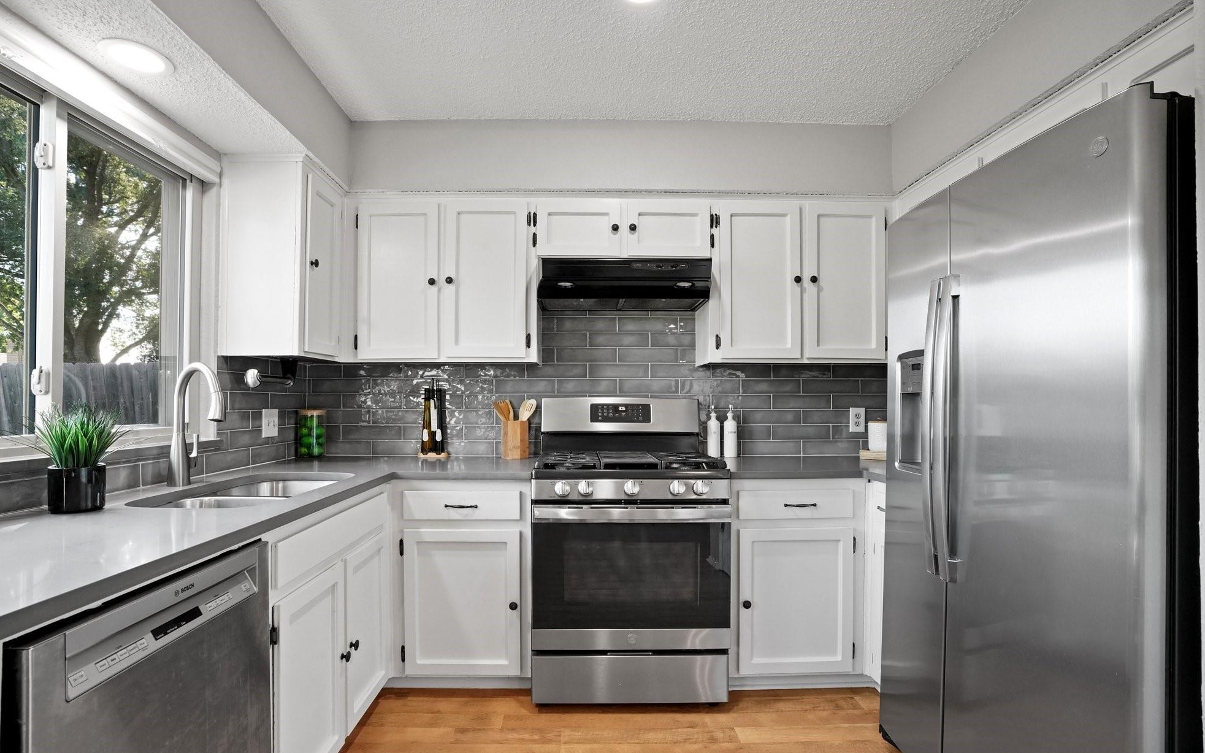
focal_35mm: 17
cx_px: 583
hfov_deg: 94.3
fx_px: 558
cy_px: 393
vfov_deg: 68.0
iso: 1250
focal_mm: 16
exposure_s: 1/13
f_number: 8
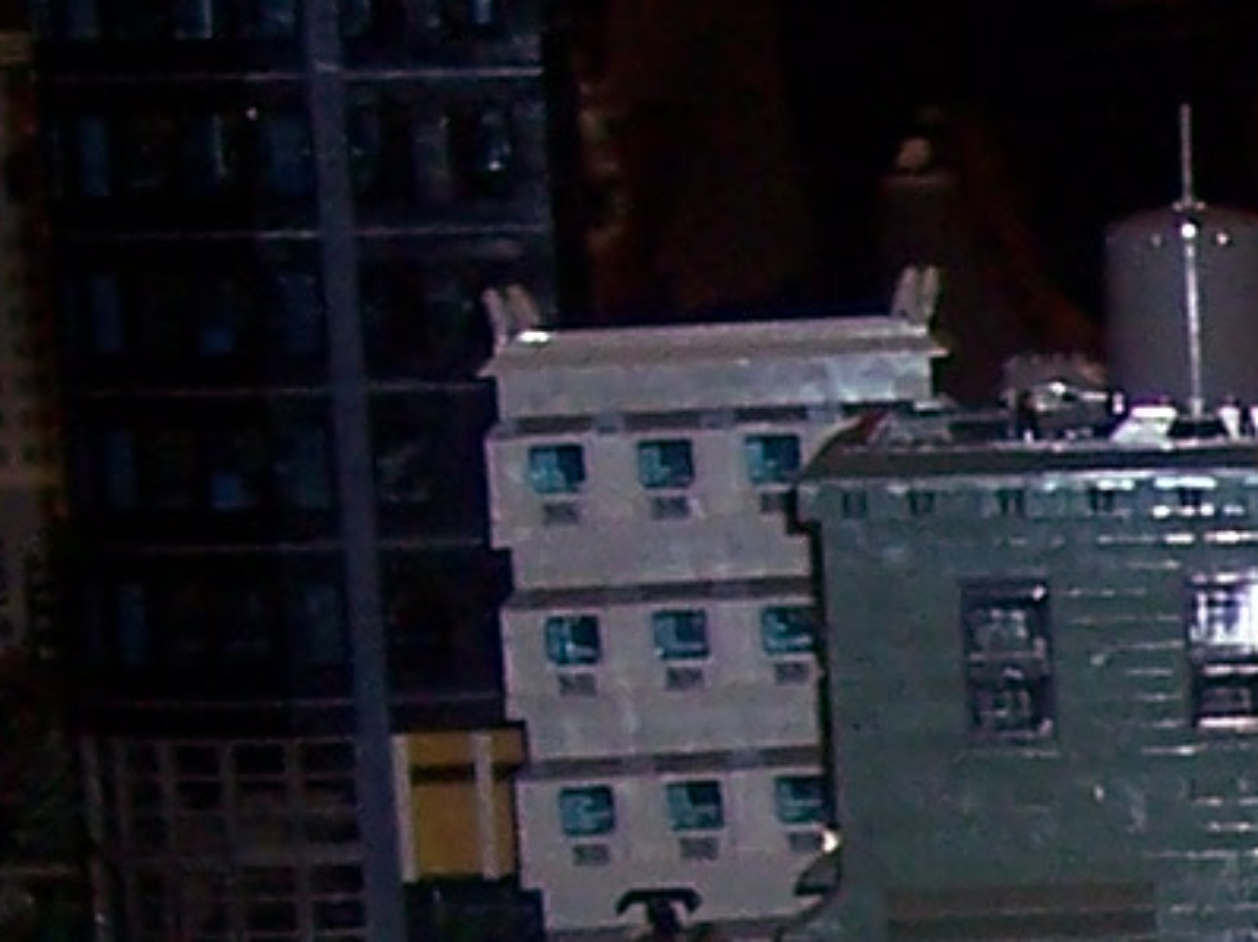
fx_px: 10170
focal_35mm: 280
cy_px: 2418
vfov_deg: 5.1
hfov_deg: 6.5
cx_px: 3657
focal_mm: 8
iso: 100
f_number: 2.8
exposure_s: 1/60
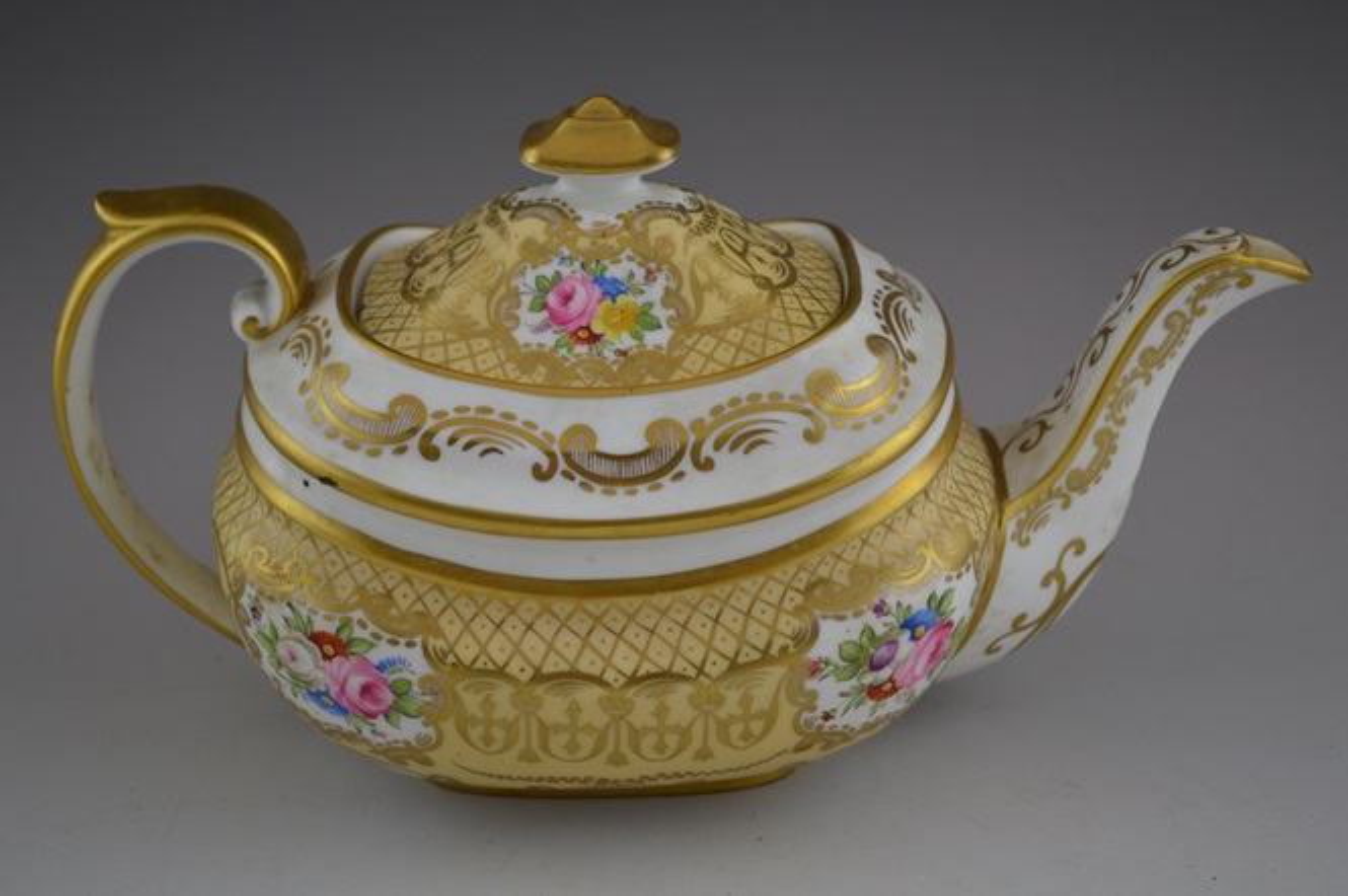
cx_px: 674
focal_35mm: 68
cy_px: 448
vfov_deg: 20.1
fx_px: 2525
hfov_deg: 29.9
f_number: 5.3
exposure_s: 1/80
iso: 400
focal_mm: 45
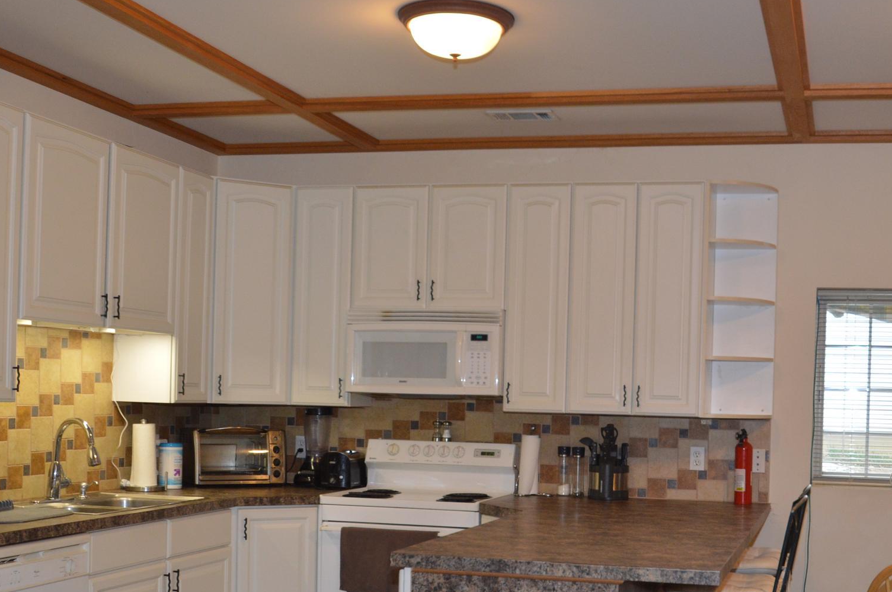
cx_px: 576
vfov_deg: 27.3
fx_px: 1213
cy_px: 386
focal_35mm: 49
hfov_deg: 40.0
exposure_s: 1/60
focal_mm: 24
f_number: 4.5
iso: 900
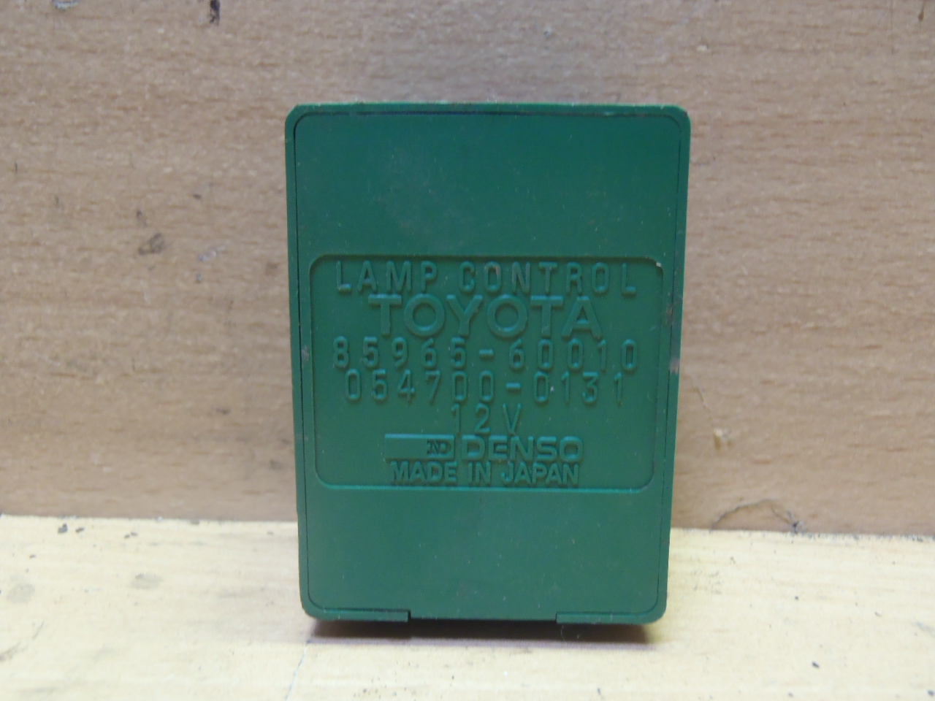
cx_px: 468
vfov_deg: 38.7
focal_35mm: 37
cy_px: 350
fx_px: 999
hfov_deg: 50.1
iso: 250
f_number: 4.7
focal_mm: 6.64
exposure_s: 1/4
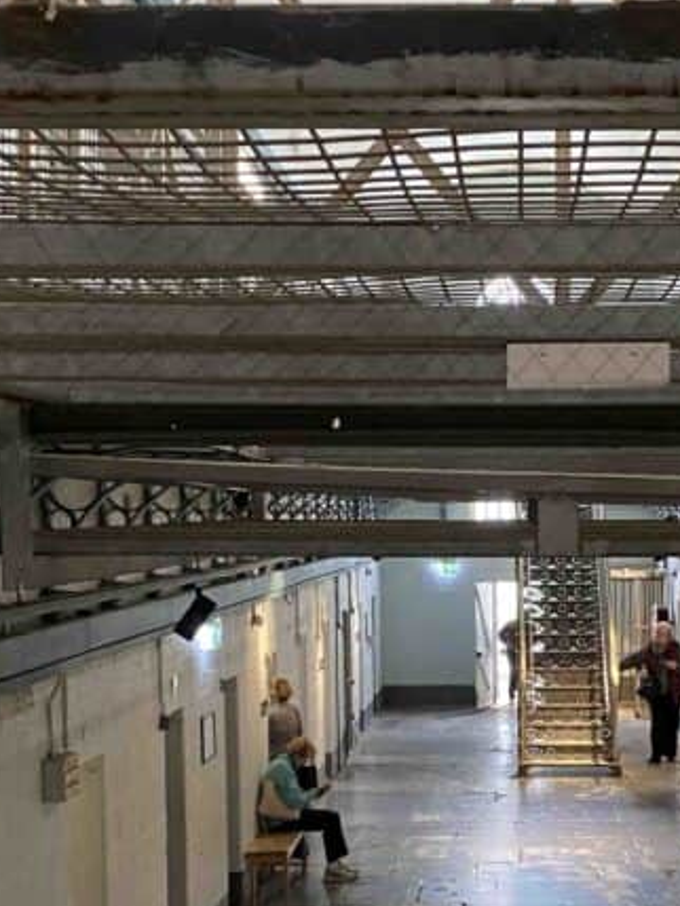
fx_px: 1623
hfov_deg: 23.4
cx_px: 507
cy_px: 686
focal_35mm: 62
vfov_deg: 30.6
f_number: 1.8
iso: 400
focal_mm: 4.25
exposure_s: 1/33
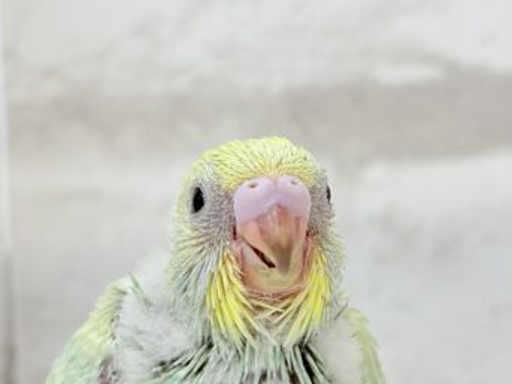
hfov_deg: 20.2
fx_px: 1434
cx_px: 264
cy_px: 320
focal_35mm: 97
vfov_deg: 15.1
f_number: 1.6
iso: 64
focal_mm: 5.96
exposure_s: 1/100
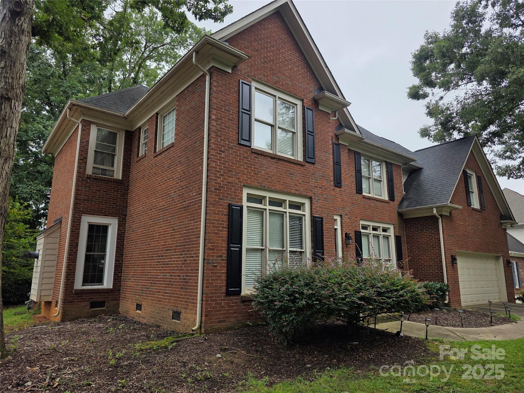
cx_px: 262
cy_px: 196
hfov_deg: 73.9
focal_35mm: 23
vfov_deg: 58.9
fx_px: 348
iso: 80
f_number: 1.7
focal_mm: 6.3
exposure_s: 1/2843
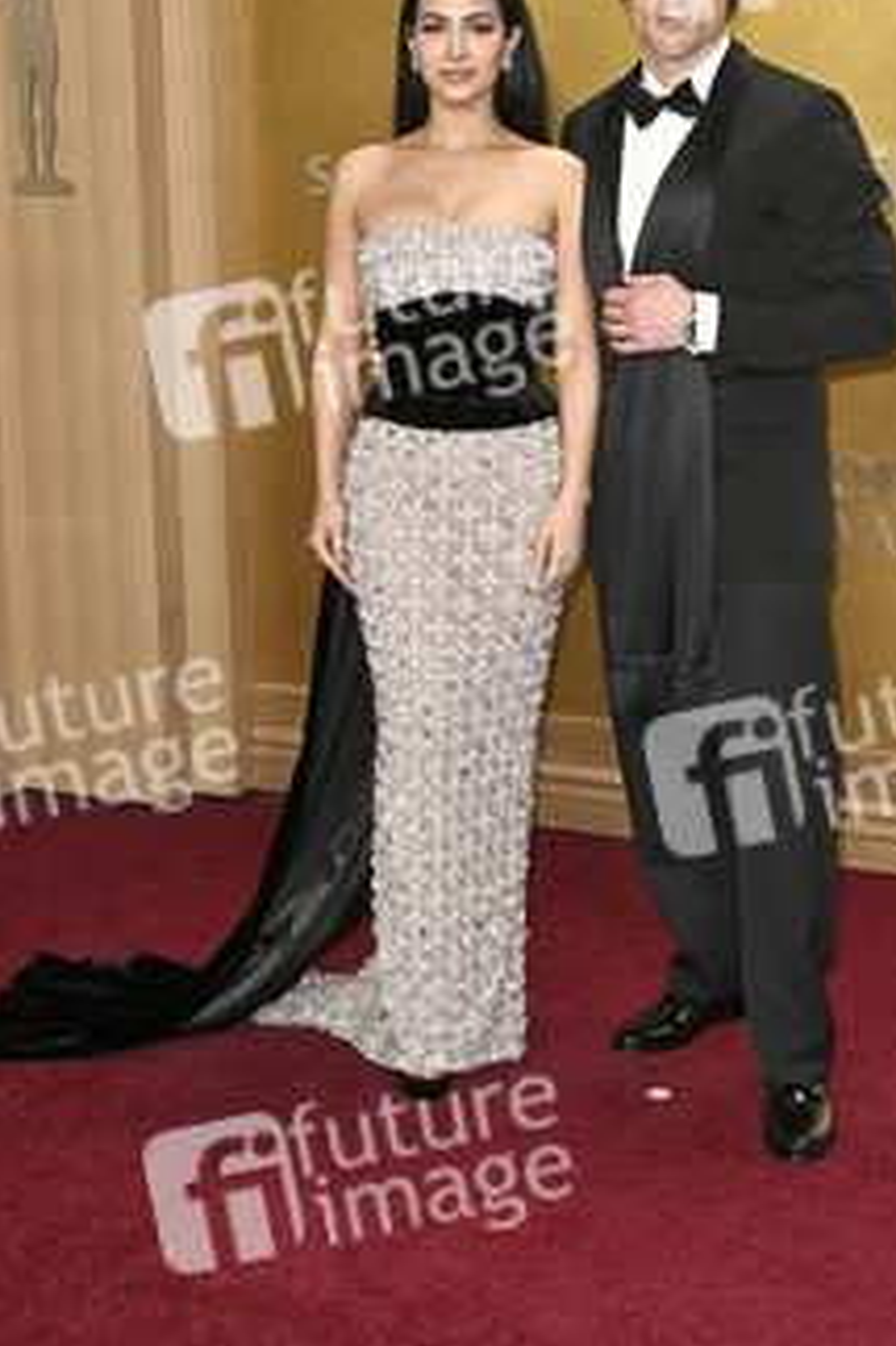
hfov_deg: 26.0
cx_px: 479
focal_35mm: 52
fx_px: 1943
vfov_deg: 38.1
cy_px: 550
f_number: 5.6
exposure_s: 1/320
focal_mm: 42
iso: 2500
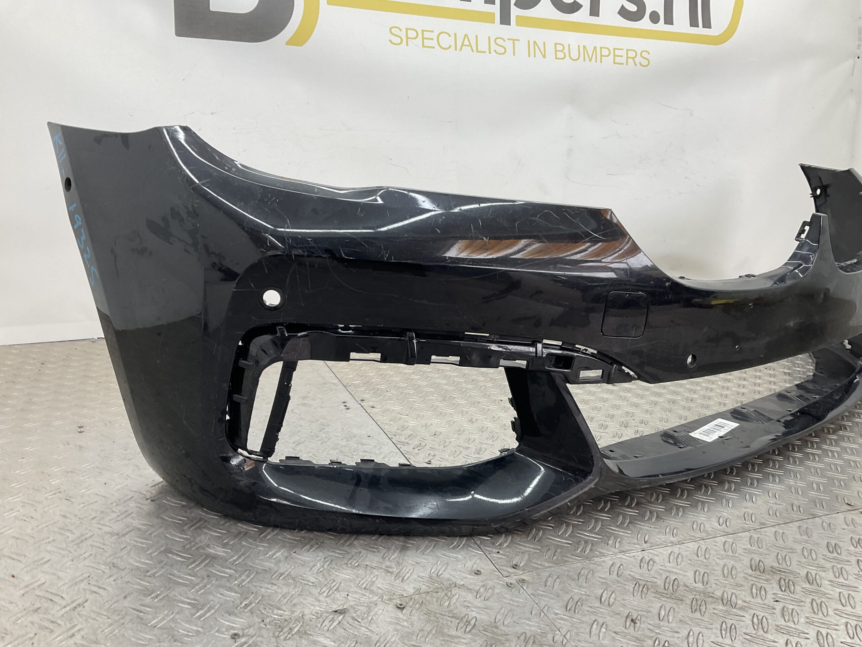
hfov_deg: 61.7
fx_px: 722
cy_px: 324
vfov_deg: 48.2
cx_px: 431
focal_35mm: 29
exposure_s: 1/100
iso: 25
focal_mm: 3
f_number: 1.8
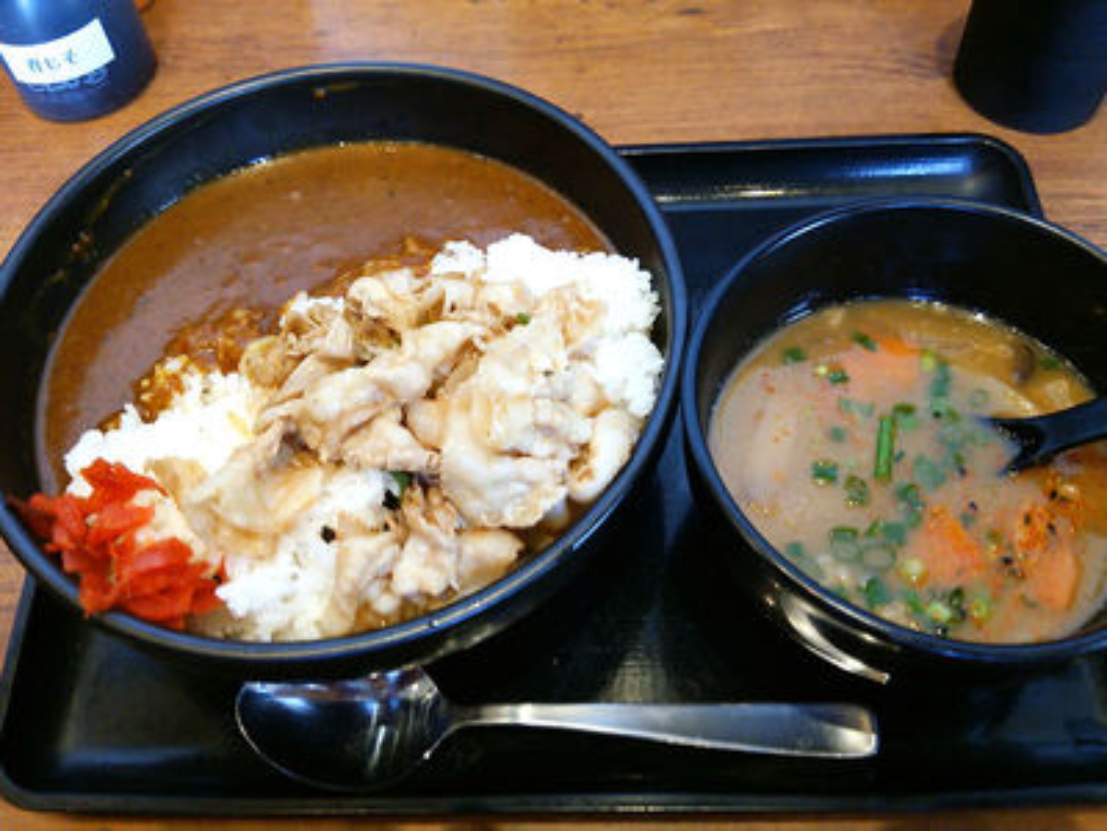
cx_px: 554
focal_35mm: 30
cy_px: 416
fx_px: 959
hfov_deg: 60.0
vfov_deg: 46.8
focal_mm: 4.06
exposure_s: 1/44
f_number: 1.94
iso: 100
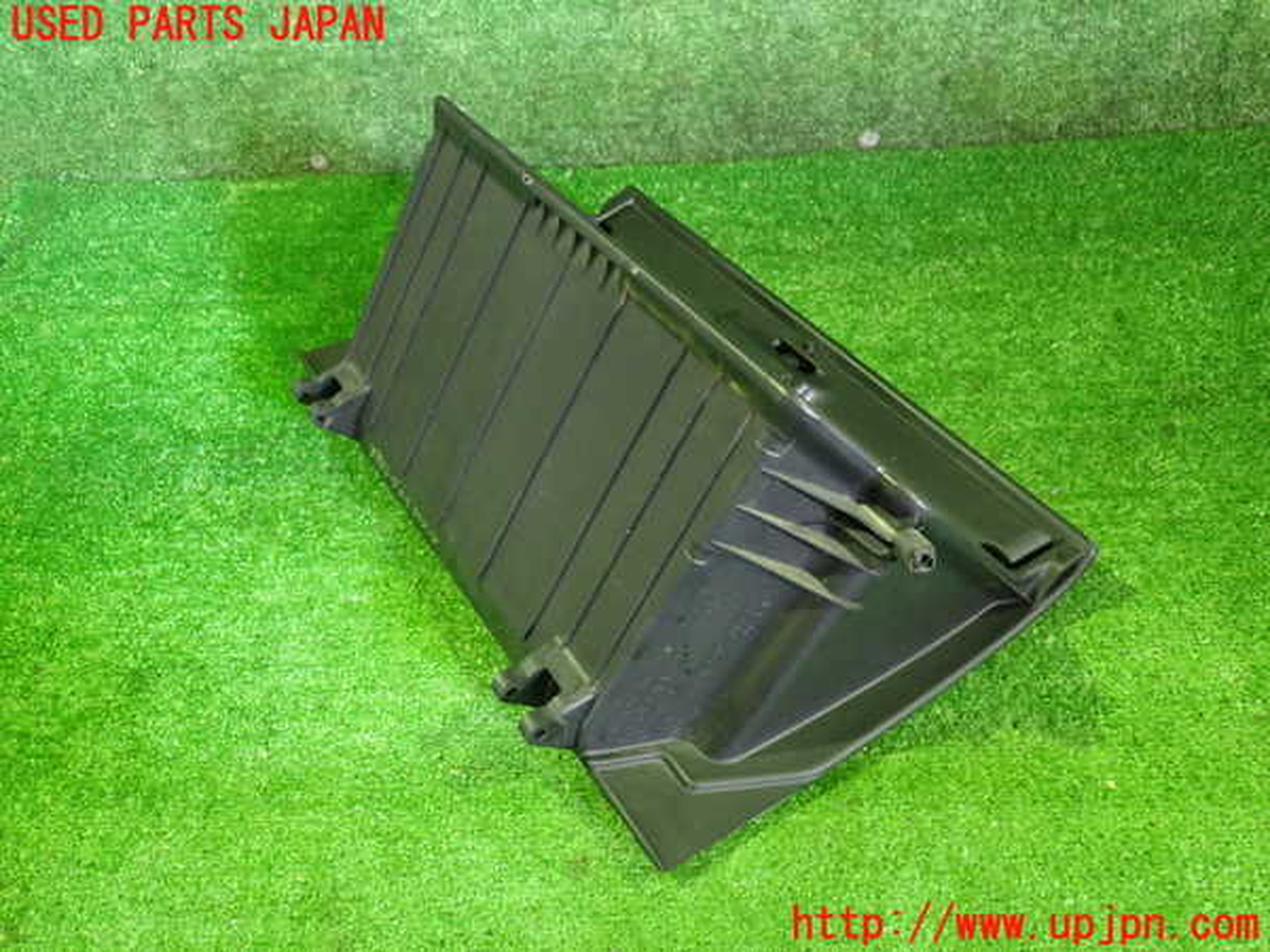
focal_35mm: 30
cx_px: 635
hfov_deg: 60.0
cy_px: 476
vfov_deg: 46.8
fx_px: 1101
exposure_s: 1/20
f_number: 2.3
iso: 800
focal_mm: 5.4
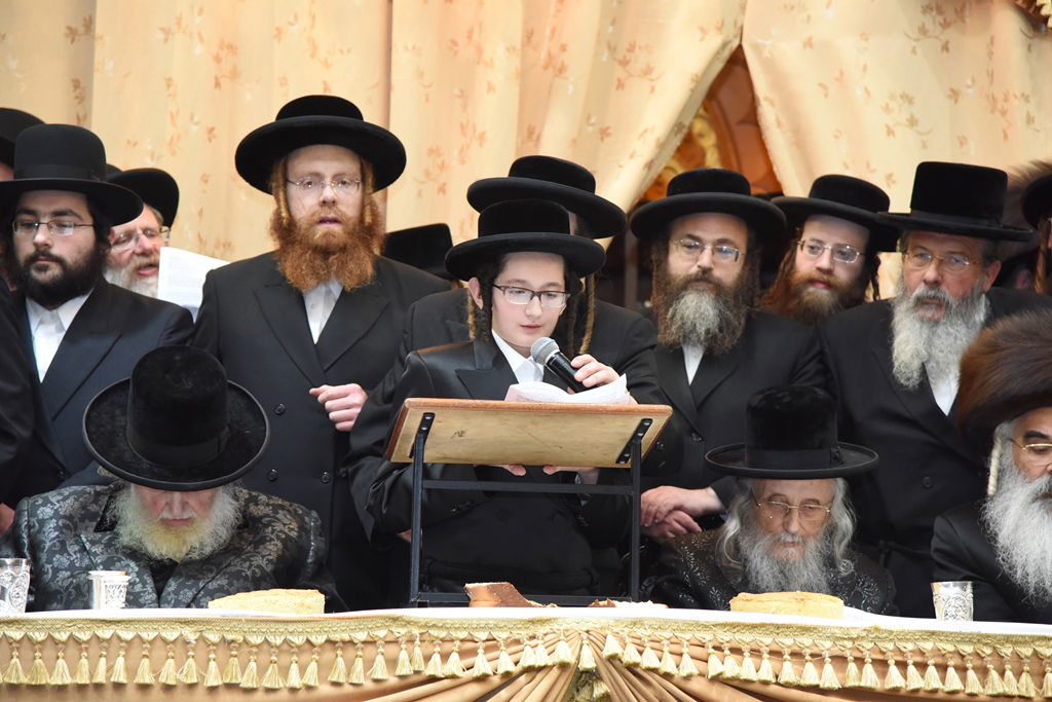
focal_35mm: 112
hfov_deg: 18.3
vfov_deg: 12.2
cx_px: 526
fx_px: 3273
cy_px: 351
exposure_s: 1/125
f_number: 5
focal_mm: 112
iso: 3200
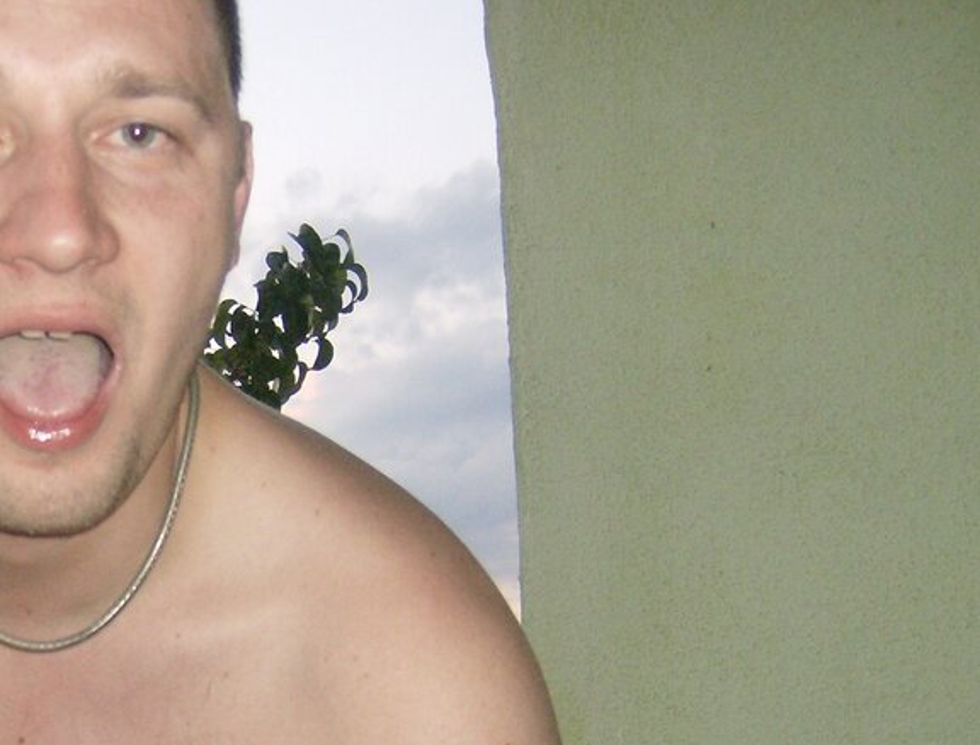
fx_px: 2134
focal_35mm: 75
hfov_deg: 24.7
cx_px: 14
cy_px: 680
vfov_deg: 19.4
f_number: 2.8
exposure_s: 1/60
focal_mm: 6
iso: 200
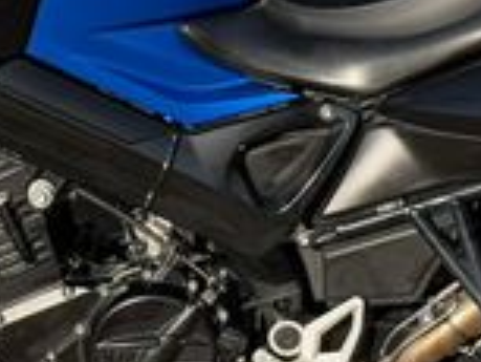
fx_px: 2795
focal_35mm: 201
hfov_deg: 9.8
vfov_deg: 7.4
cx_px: 214
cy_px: 170
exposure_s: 1/3096
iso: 100
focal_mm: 6.76
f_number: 1.78
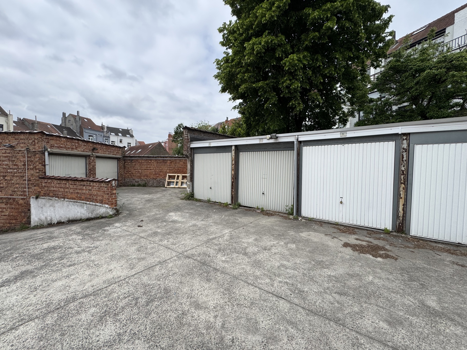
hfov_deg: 102.1
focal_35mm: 14
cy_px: 175
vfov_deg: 85.7
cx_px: 234
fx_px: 189
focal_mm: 2.22
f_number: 2.2
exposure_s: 1/1178
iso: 50
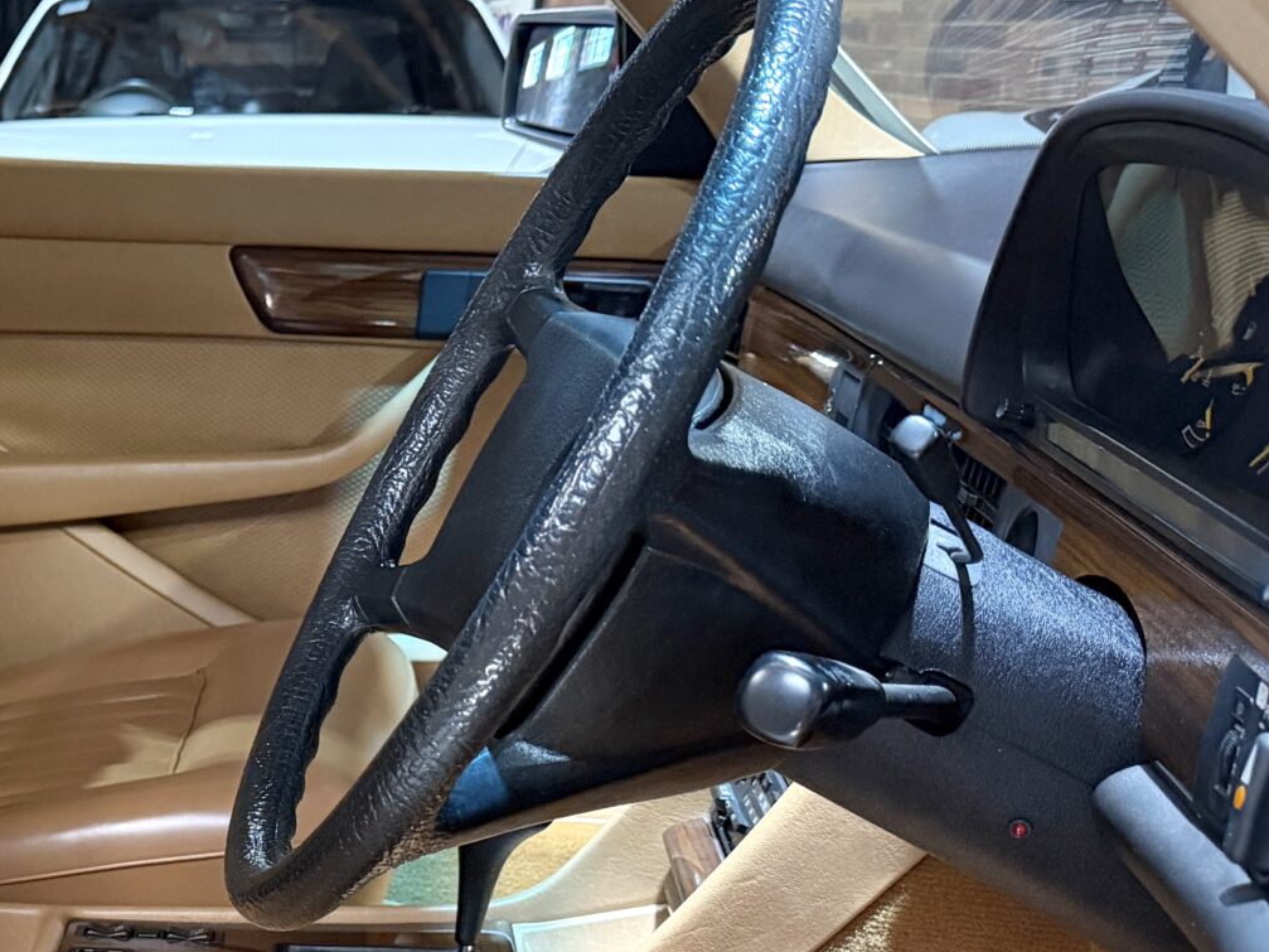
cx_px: -184
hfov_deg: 28.3
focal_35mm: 61
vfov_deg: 23.6
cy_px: 778
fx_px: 2236
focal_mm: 6.76
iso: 800
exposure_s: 1/52
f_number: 1.78
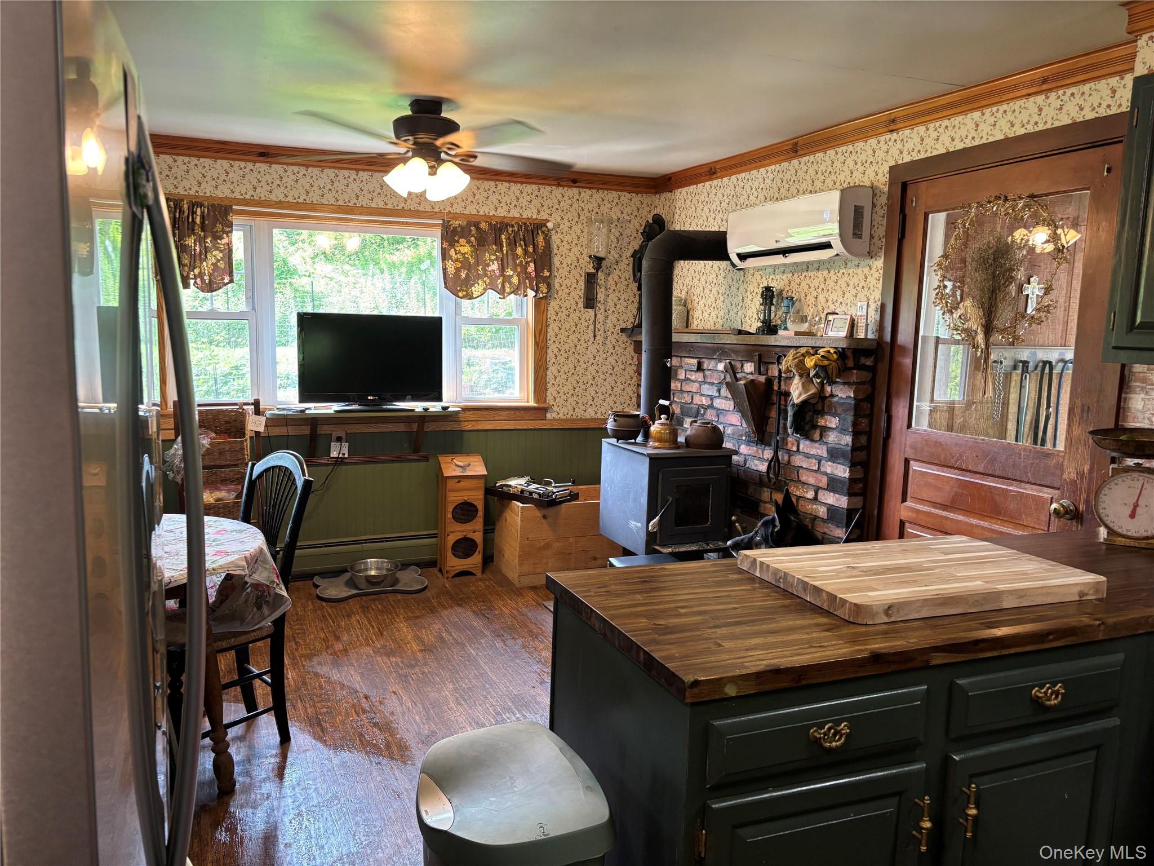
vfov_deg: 53.1
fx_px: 867
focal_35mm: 26
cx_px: 577
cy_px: 433
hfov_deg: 67.3
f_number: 1.6
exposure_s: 1/60
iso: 125
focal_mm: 5.96
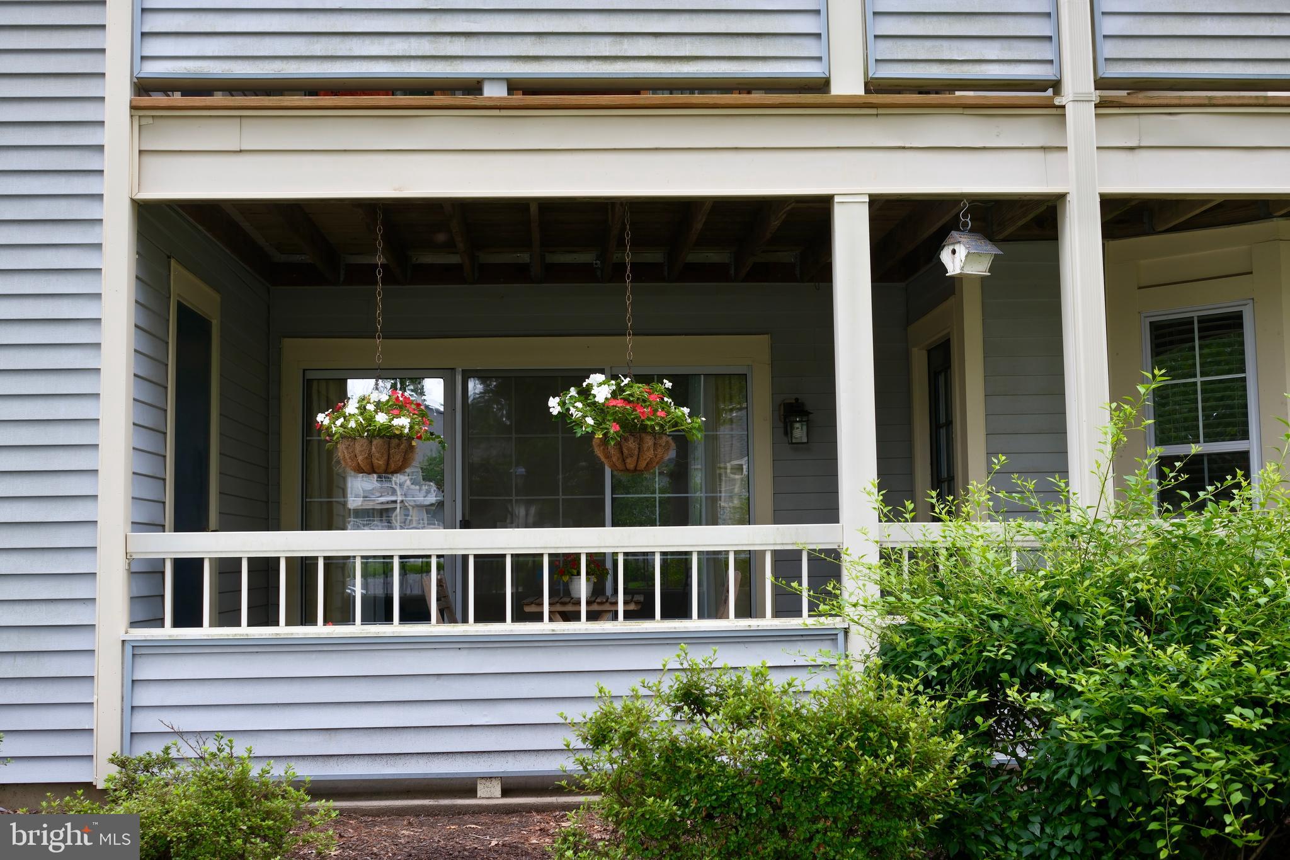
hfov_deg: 47.4
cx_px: 645
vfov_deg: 32.6
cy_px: 430
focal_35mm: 41
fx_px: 1469
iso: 160
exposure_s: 1/60
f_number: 5
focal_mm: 27
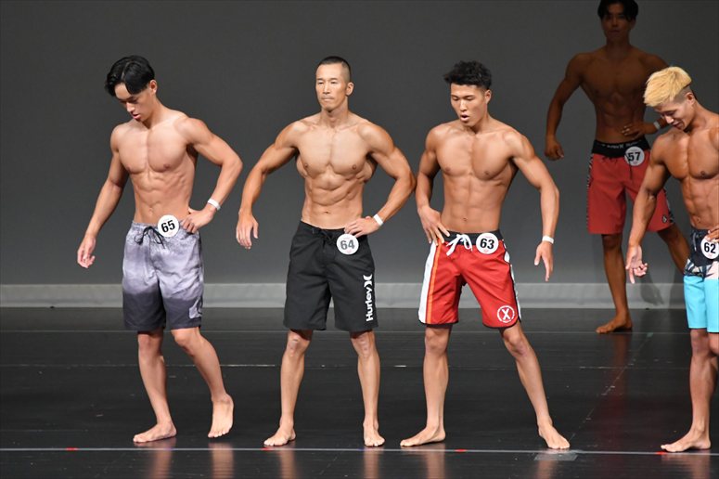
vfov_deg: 4.4
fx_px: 6288
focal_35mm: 315
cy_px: 240
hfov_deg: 6.5
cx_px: 360
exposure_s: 1/400
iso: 4000
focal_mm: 210
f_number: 5.6
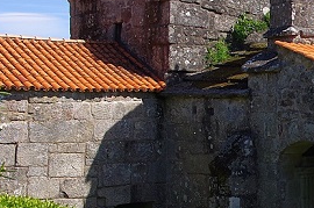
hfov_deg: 21.0
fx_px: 784
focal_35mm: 90
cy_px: 126
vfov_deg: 15.1
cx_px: 381
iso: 100
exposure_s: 1/250
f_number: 6.3
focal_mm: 20
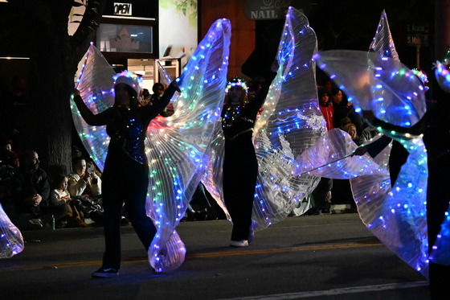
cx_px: 225
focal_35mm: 139
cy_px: 150
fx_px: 1737
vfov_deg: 9.9
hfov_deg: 14.8
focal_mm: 93
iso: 18000
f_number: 5
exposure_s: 1/160
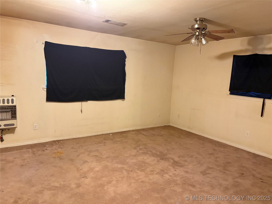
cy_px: 102
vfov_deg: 53.1
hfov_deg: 67.3
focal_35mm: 26
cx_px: 136
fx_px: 204
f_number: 1.6
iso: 400
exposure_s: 1/60
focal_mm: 5.96
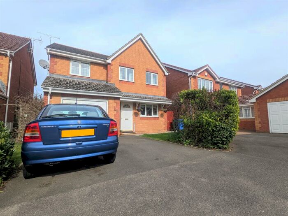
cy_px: 108
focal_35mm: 16
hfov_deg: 94.5
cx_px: 144
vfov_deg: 78.1
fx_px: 133
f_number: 2.2
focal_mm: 2.22
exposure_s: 1/1135
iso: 46
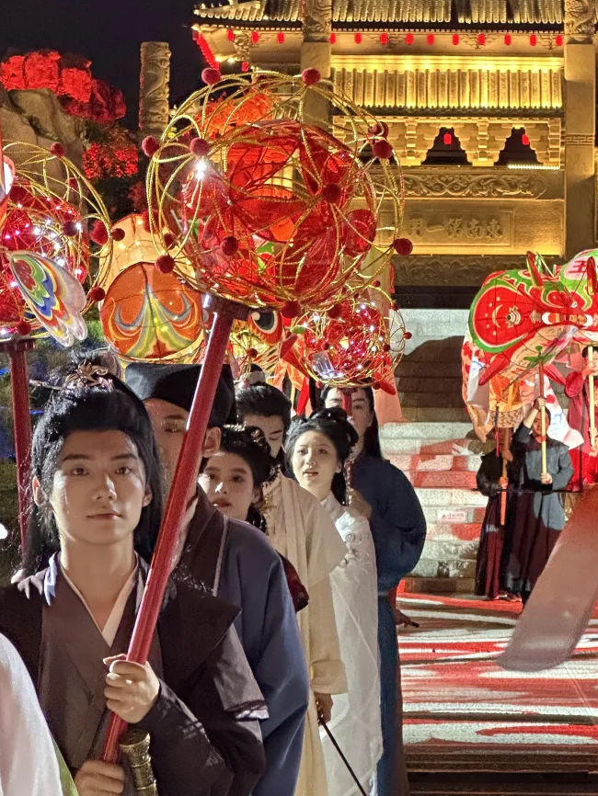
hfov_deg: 11.6
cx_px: 408
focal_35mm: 128
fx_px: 2947
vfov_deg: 15.4
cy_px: 253
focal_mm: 9
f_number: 2.8
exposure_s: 1/40
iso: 640
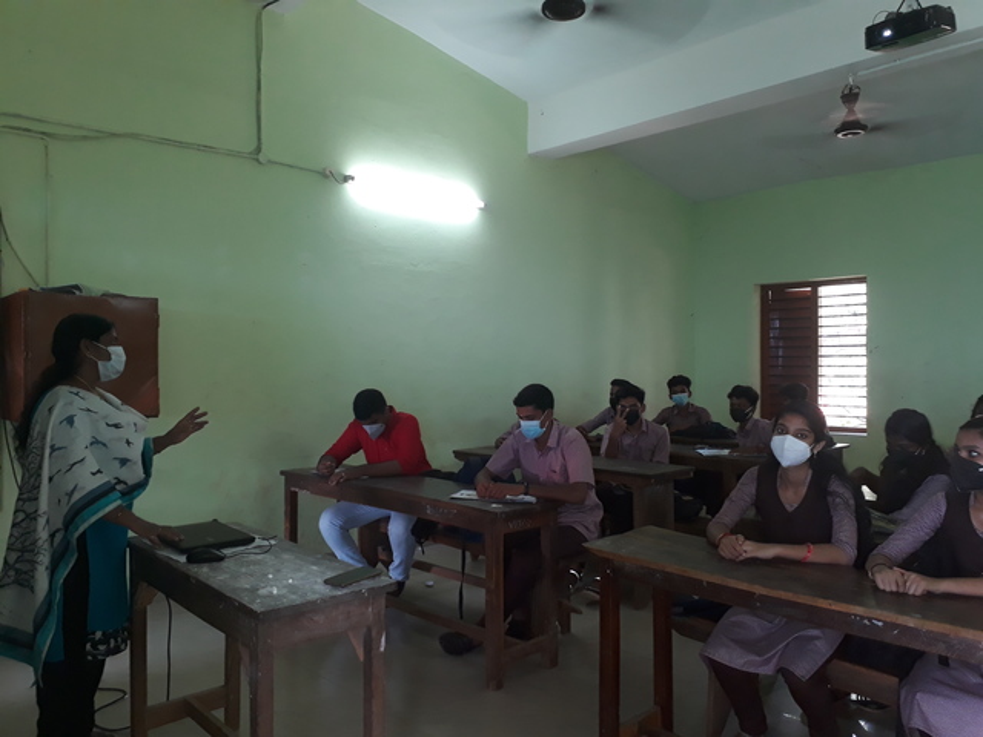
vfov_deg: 51.4
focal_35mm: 27
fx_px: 767
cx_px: 492
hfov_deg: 65.3
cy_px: 368
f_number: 1.9
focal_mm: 3.6
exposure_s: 1/33
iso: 125
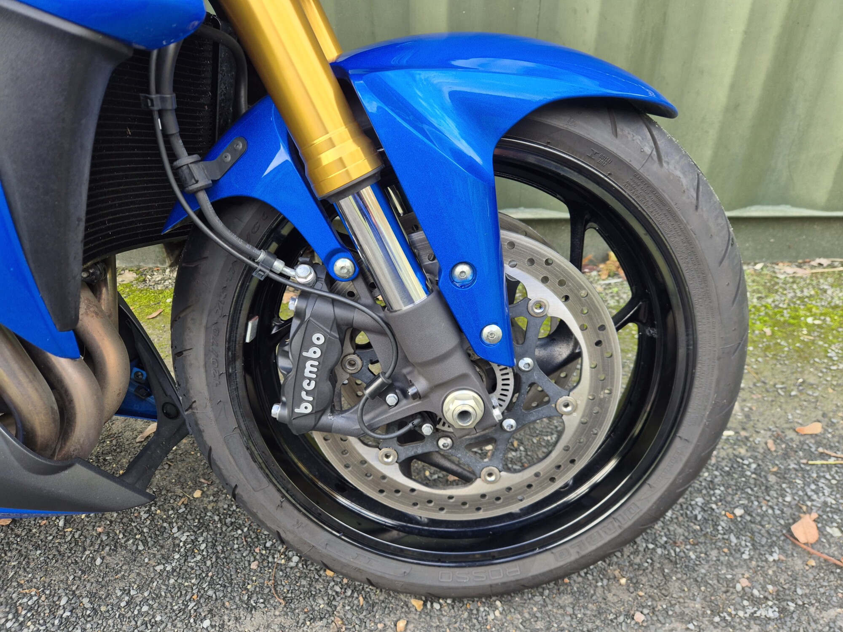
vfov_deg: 58.9
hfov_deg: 73.9
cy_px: 316
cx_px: 422
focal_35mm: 23
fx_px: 560
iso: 64
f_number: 1.8
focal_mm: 5.4
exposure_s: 1/180
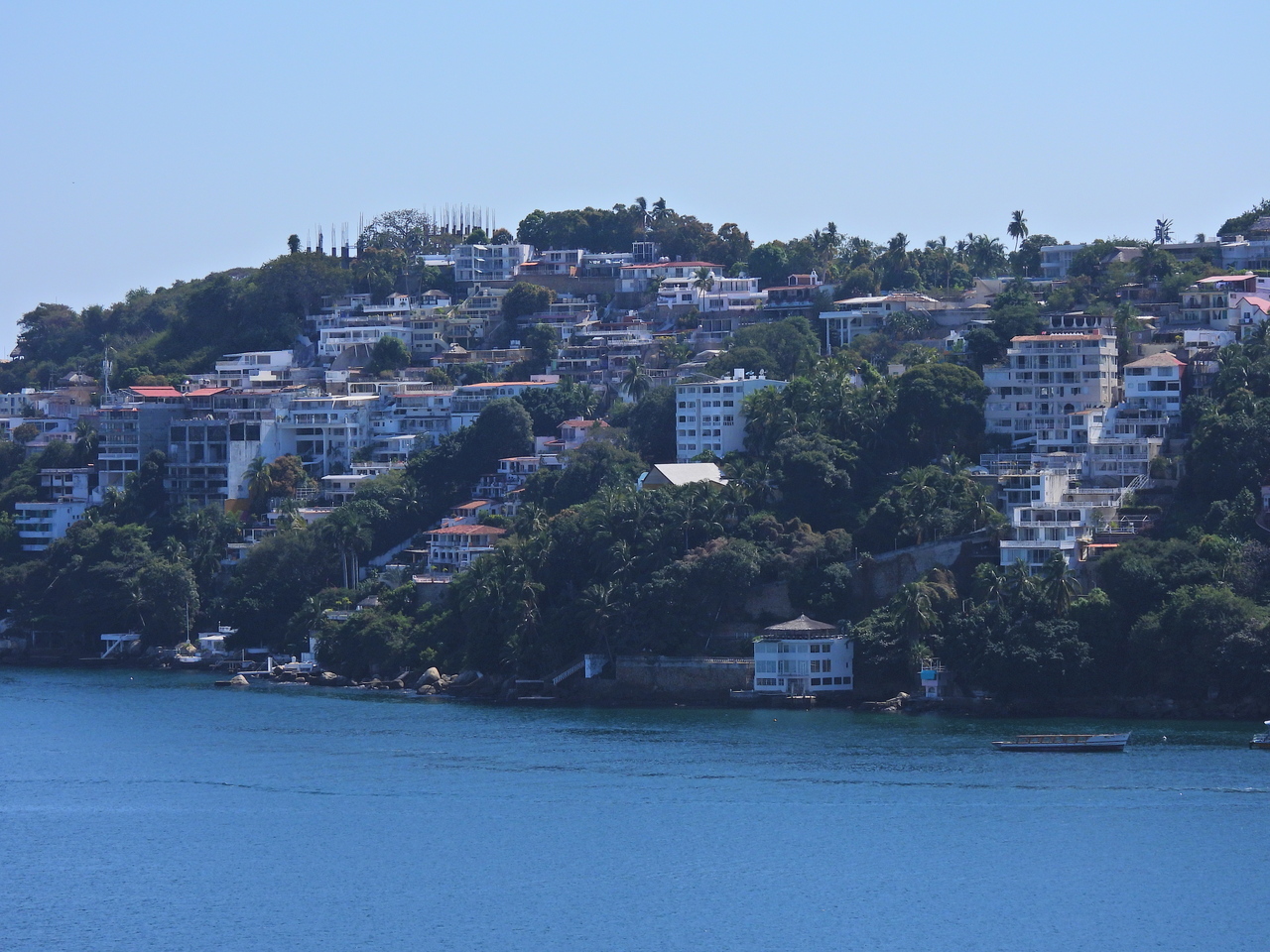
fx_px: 4953
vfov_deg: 11.0
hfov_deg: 14.6
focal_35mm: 135
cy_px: 476
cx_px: 635
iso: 100
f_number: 4
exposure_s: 1/1600
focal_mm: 24.1
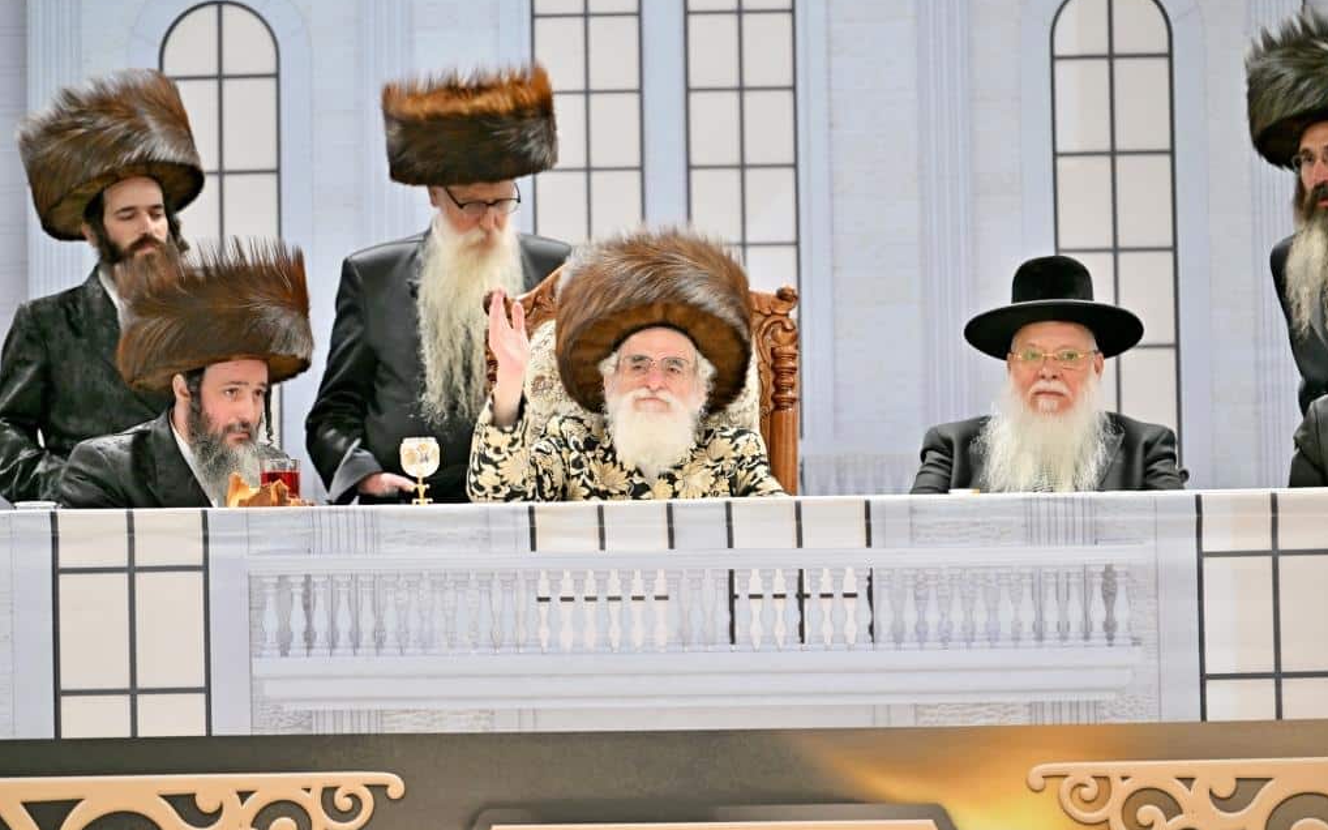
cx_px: 667
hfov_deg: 10.2
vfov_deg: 6.4
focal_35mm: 205
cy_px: 409
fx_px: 7419
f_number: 2.8
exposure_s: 1/125
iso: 400
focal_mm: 200
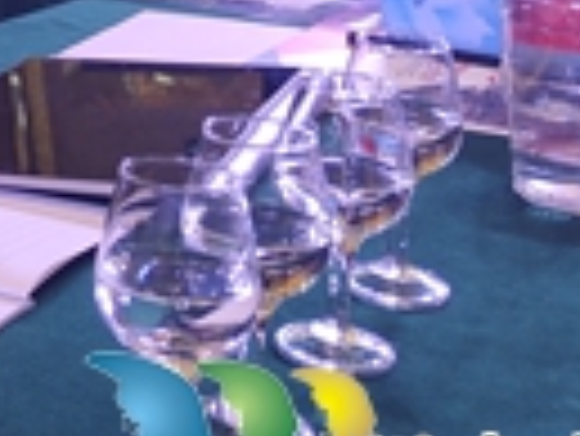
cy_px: -218
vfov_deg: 12.6
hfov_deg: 16.1
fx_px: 1878
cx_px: -283
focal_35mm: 112
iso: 182
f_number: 1.8
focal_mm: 4.27
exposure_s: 1/100
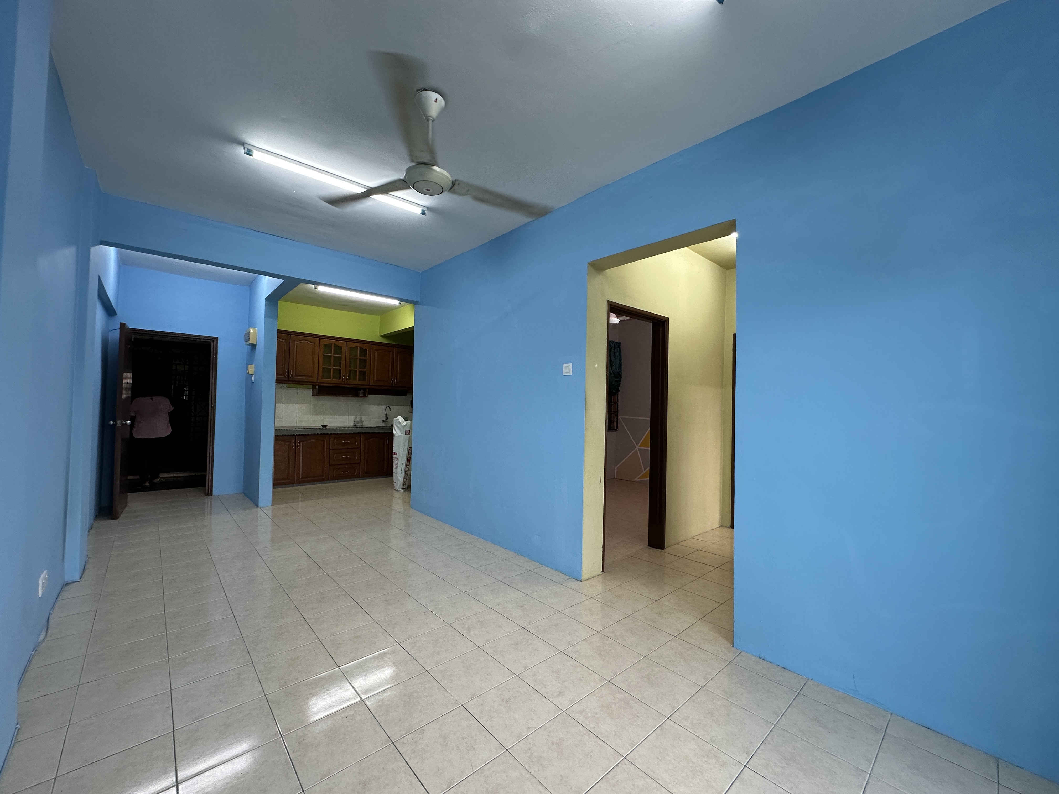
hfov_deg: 102.1
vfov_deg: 85.7
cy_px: 397
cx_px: 530
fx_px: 428
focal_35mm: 14
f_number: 2.2
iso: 125
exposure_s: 1/99
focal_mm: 2.22
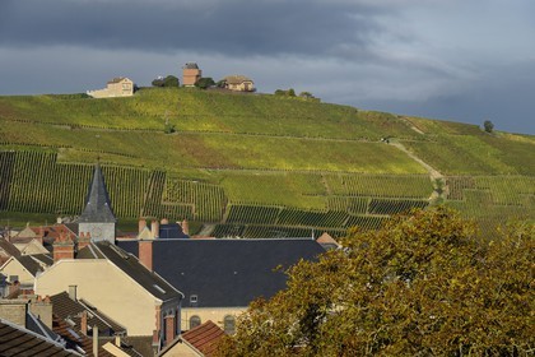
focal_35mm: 185
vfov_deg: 7.4
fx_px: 2749
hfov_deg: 11.1
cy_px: 178
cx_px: 268
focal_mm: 185
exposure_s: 1/200
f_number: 14
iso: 200
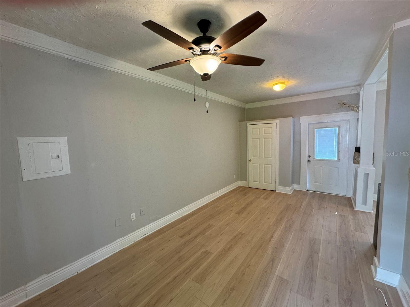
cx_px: 205
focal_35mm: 14
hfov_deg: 102.1
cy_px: 154
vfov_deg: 85.7
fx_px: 166
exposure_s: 1/60
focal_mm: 2.22
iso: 200
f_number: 2.2
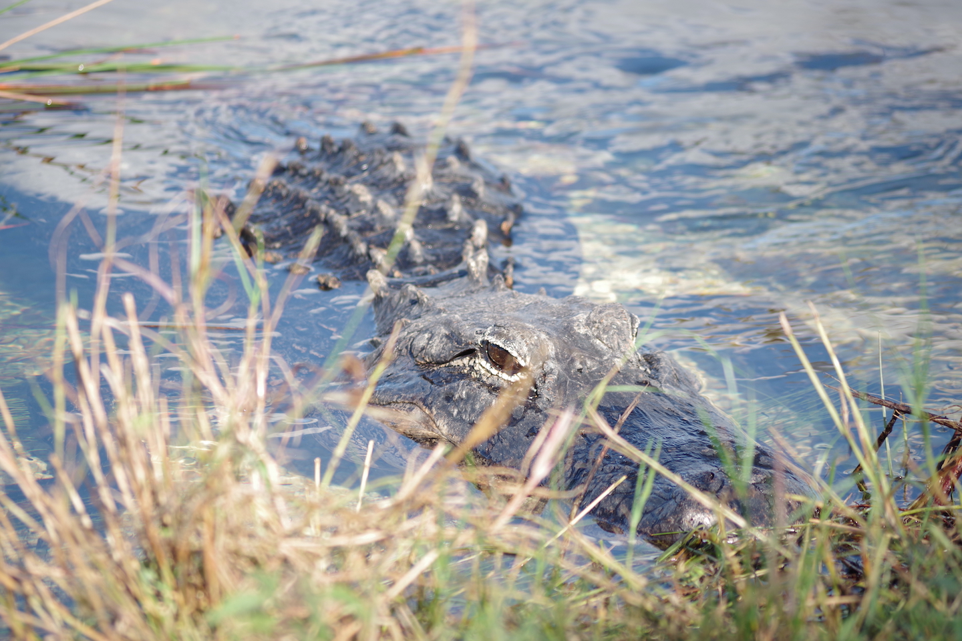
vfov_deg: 4.8
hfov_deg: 7.2
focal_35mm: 285
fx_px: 7615
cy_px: 320
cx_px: 481
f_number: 4.5
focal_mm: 190
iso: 100
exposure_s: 1/160
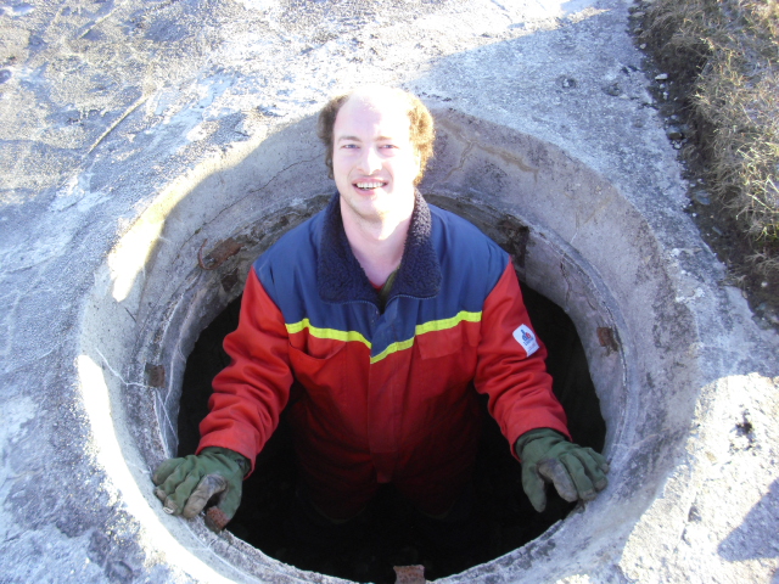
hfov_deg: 49.0
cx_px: 390
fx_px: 855
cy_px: 292
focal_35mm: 38
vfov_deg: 37.7
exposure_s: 1/80
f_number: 2.8
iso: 100
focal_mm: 6.2
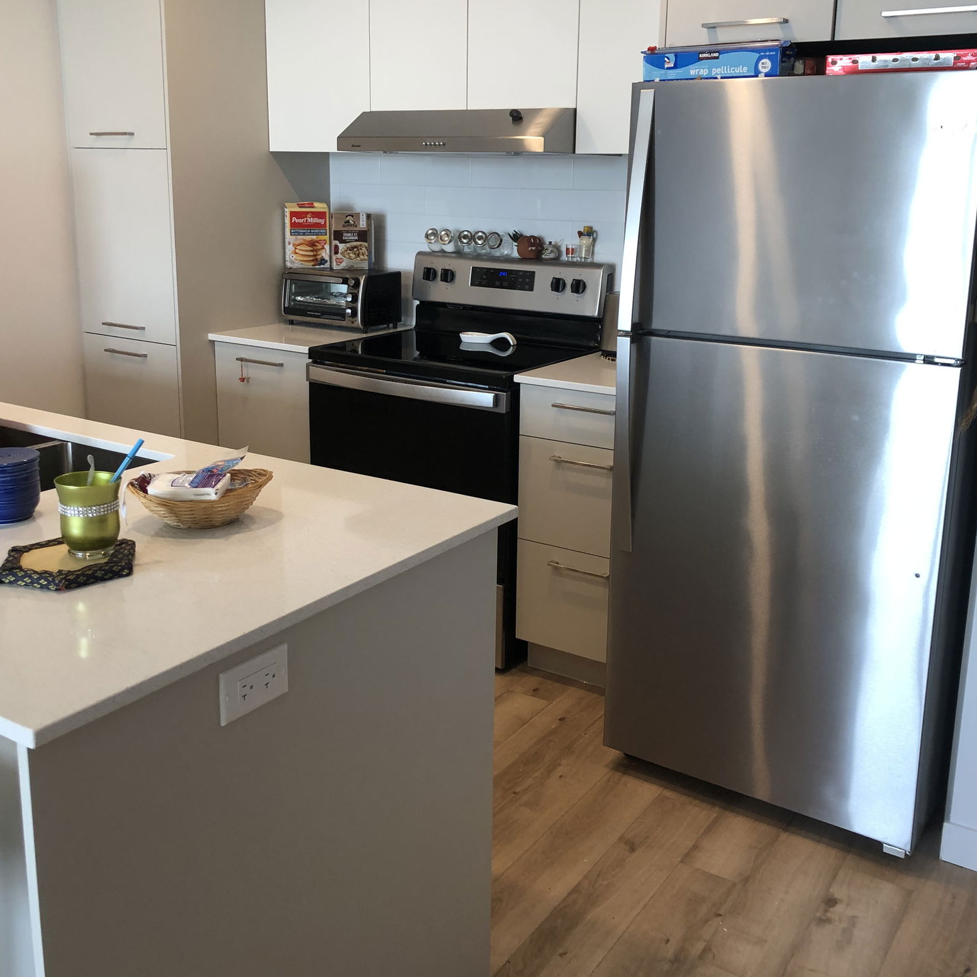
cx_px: 481
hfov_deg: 48.4
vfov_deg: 48.2
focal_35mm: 34
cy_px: 402
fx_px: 1086
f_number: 1.8
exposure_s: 1/30
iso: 25
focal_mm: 3.99
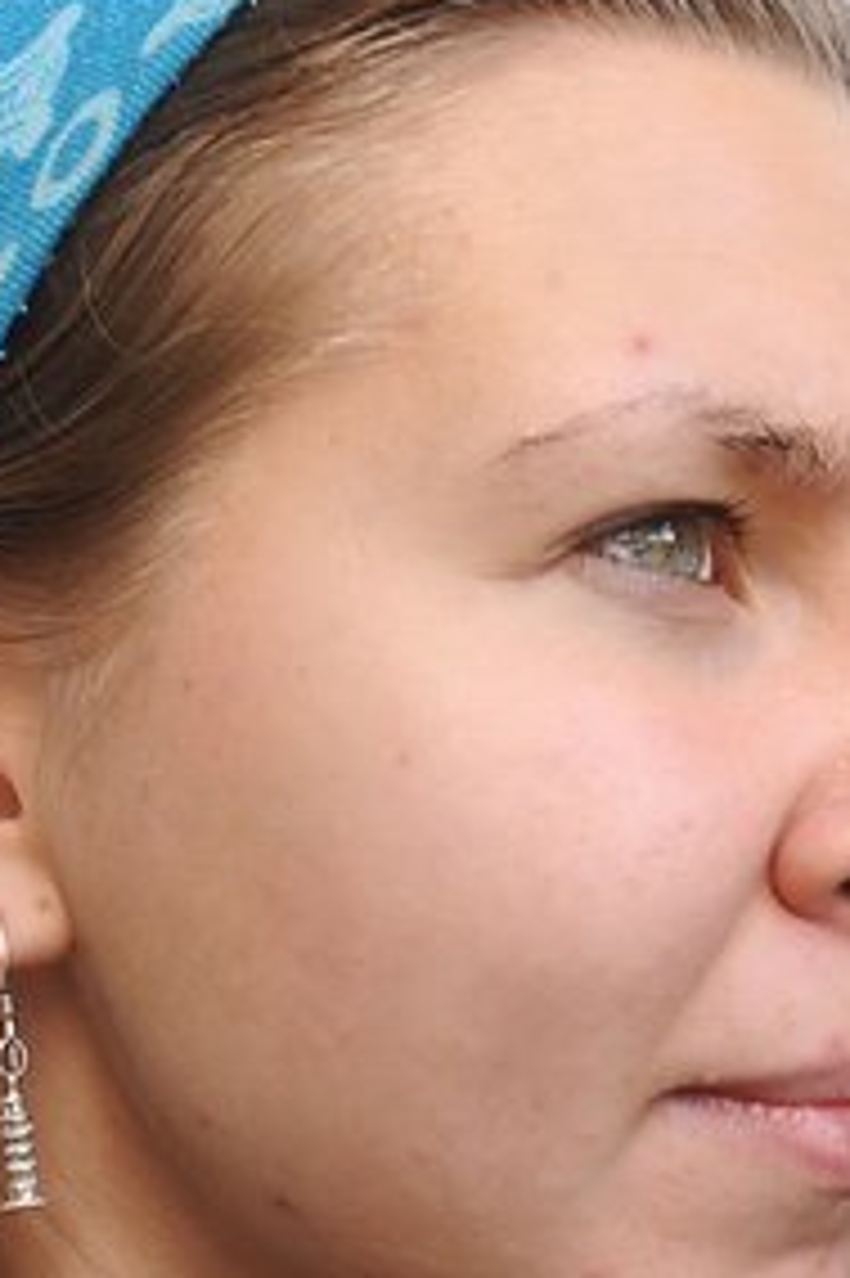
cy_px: 1008
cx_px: 612
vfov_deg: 34.1
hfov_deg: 23.6
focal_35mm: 57
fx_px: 2021
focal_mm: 18
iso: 250
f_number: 5.6
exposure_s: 1/125
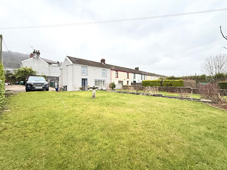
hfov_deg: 102.1
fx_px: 92
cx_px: 114
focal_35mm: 14
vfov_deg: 85.7
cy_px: 85
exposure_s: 1/99
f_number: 2.2
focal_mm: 2.22
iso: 250
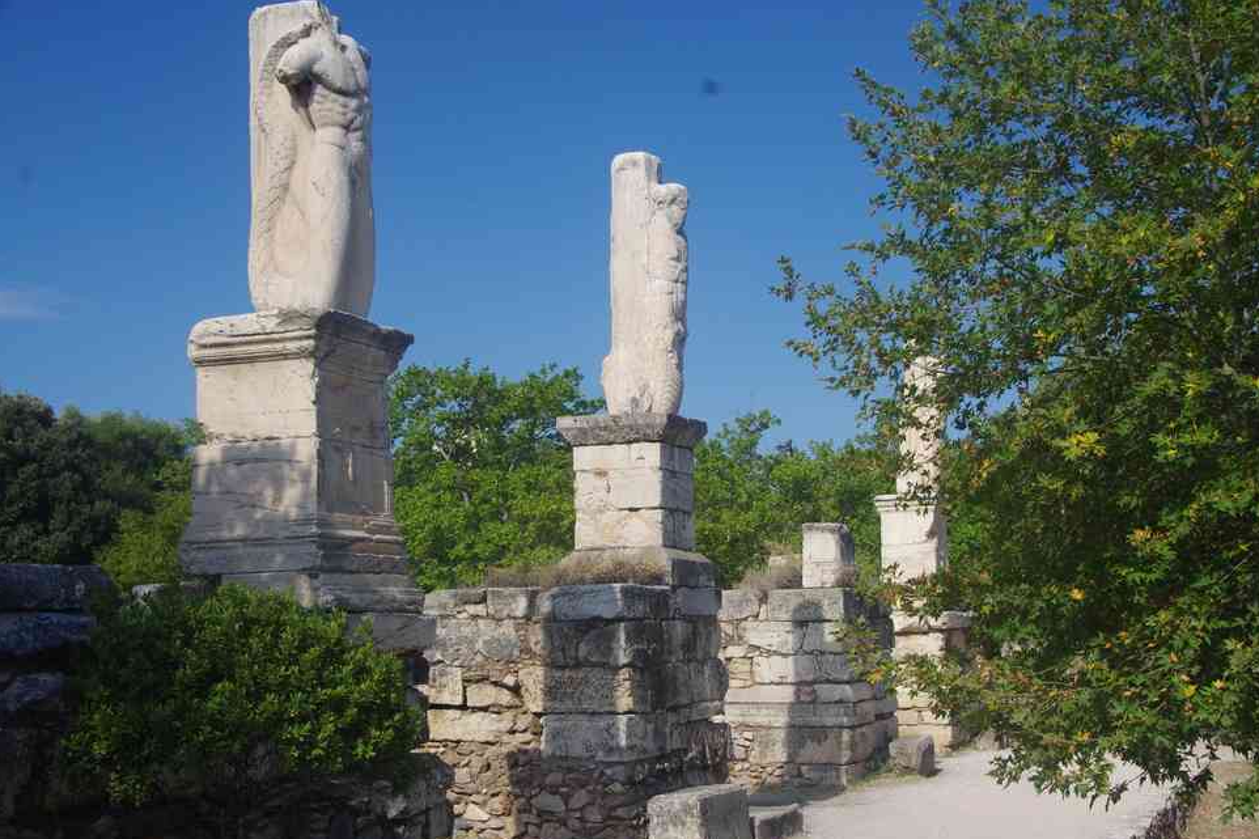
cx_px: 650
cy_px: 435
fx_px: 1906
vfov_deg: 24.8
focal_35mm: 55
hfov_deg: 36.5
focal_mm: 35
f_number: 11
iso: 200
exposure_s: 1/100
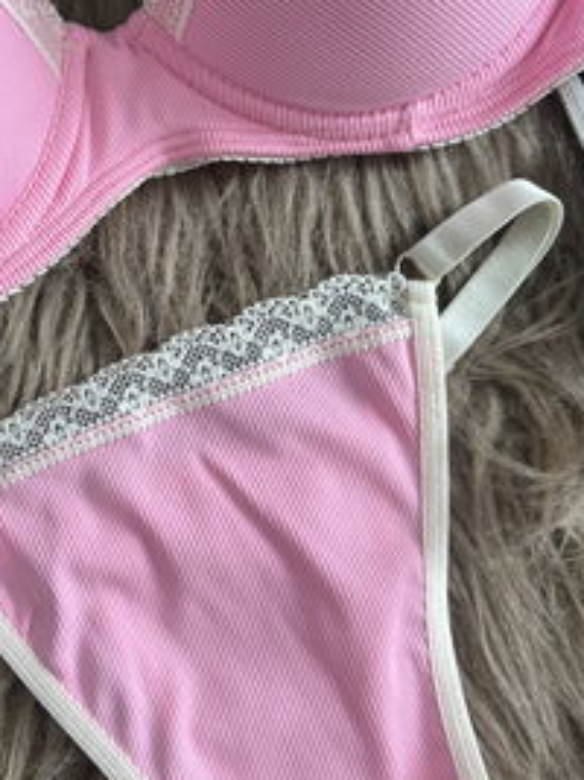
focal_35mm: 52
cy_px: 305
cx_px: 105
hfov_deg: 27.4
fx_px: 1171
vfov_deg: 36.7
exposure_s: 1/199
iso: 40
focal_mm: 5.7
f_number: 1.5
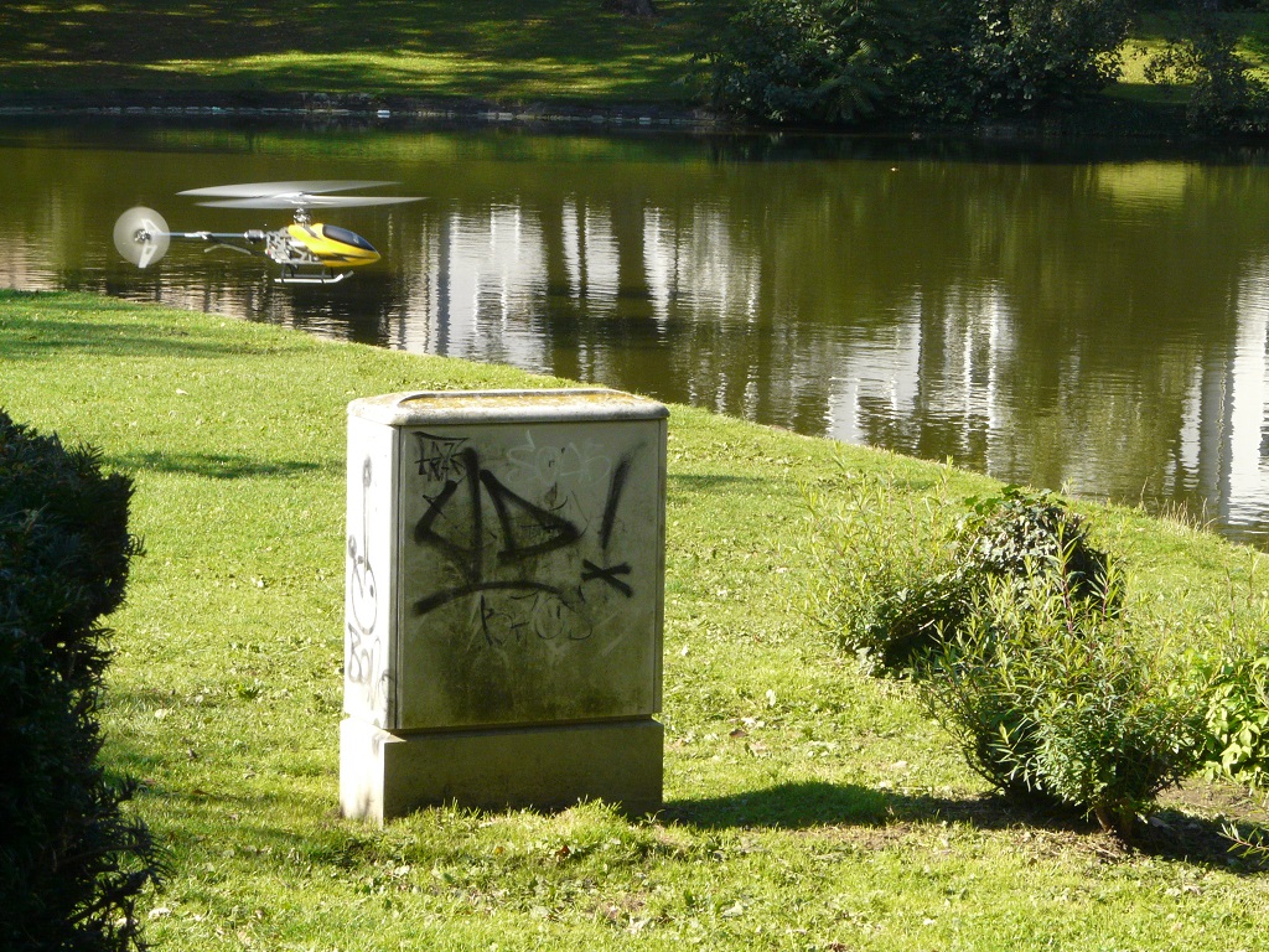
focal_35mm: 109
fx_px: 3996
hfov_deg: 18.0
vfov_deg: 13.6
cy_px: 476
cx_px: 634
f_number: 8
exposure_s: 1/100
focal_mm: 18
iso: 200
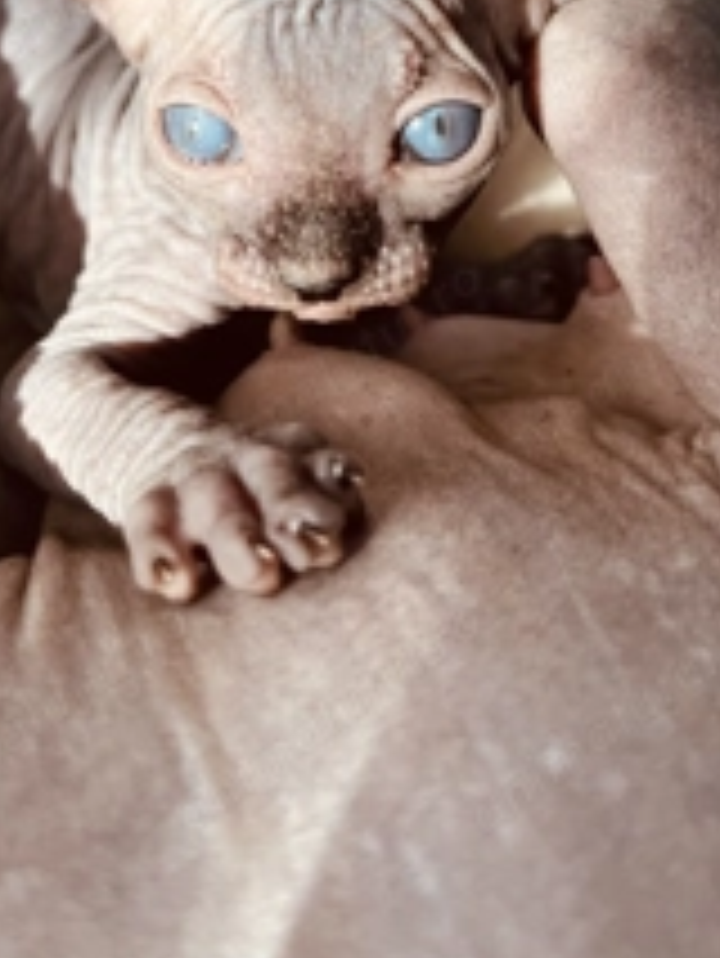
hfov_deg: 30.6
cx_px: 216
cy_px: 108
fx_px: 1302
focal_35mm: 47
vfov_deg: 37.9
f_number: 1.6
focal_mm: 5.1
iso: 32
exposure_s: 1/305
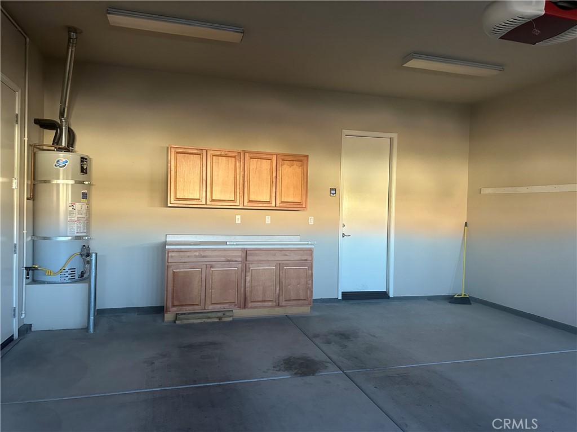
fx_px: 400
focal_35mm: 24
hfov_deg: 71.6
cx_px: 288
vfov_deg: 56.8
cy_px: 216
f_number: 1.78
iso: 500
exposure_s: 1/60
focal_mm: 6.86
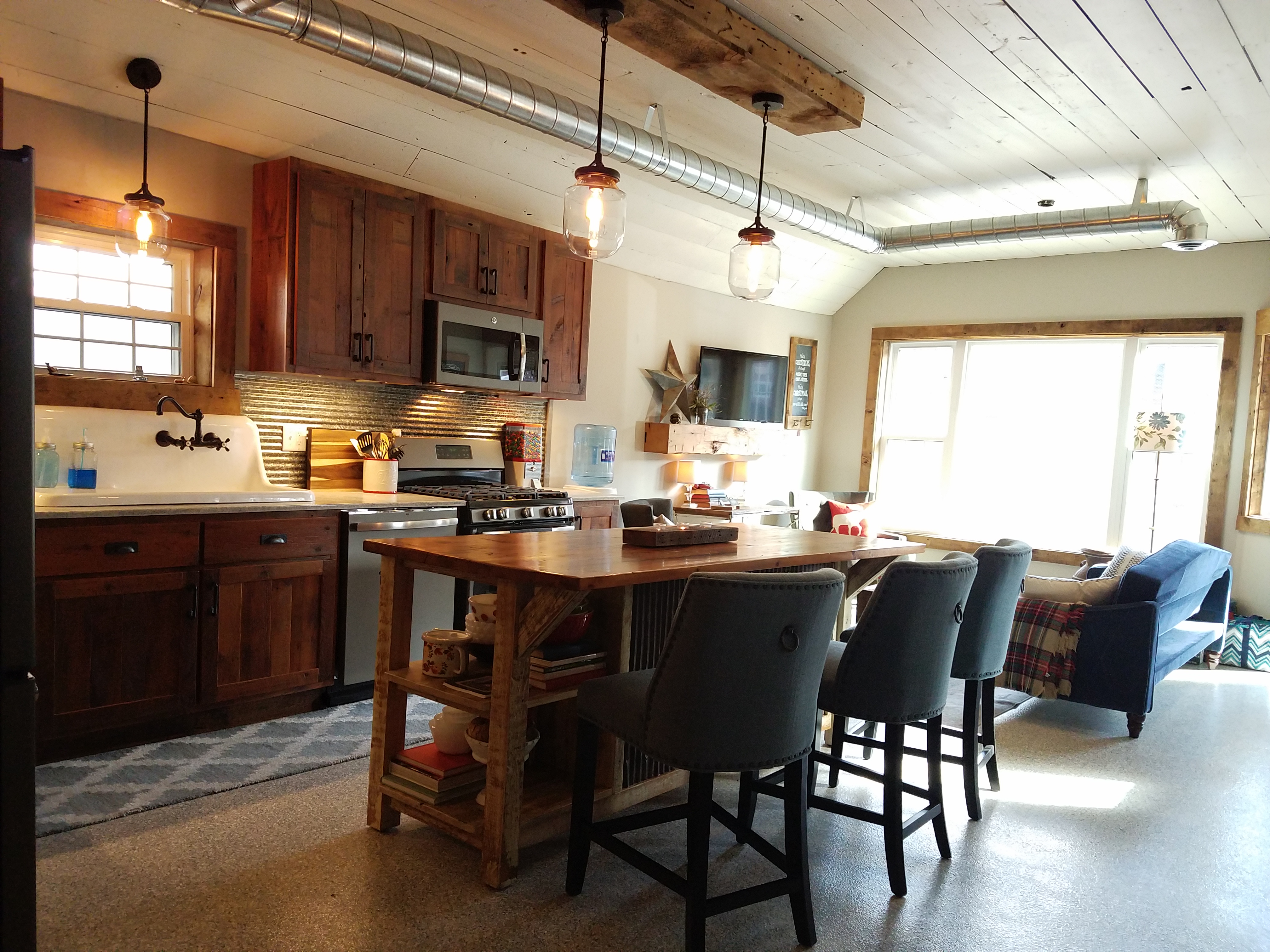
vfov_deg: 53.1
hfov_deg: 67.3
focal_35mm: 26
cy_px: 476
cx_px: 635
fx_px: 954
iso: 160
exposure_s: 1/60
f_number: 1.7
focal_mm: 4.2
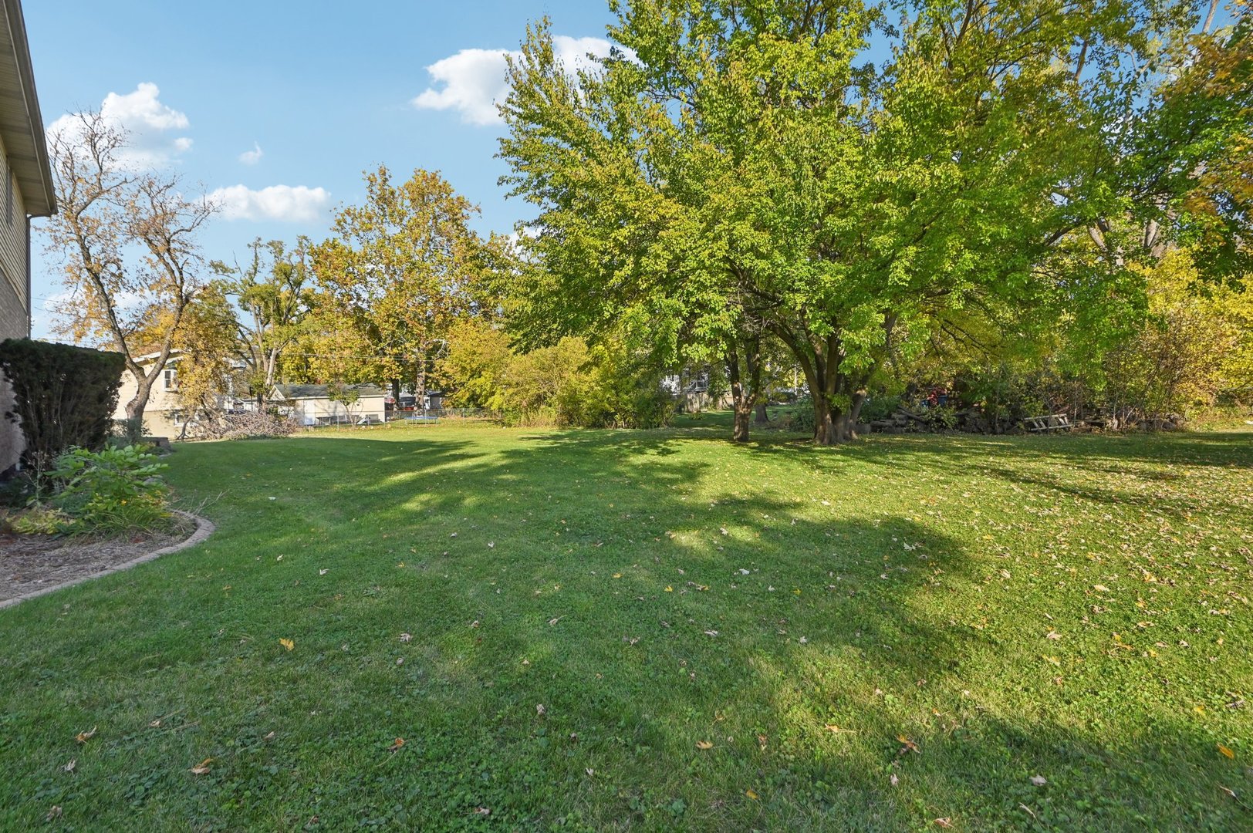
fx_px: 556
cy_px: 416
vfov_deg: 73.7
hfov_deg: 96.8
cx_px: 626
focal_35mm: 16
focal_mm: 16
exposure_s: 1/160
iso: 400
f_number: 13
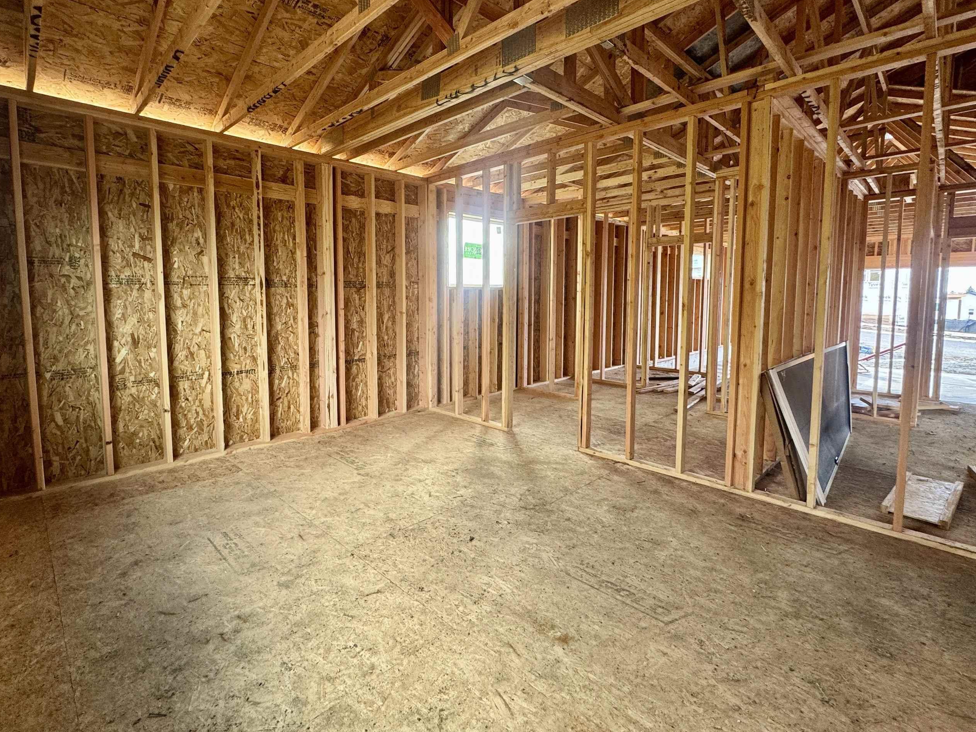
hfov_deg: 90.8
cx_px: 445
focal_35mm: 17
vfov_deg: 74.6
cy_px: 334
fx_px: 479
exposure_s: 1/99
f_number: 2.2
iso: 125
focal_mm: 2.22
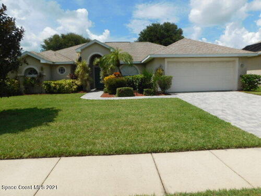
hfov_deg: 73.9
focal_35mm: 23
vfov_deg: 58.9
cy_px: 98
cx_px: 130
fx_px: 173
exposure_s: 1/800
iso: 125
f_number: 6
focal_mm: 4
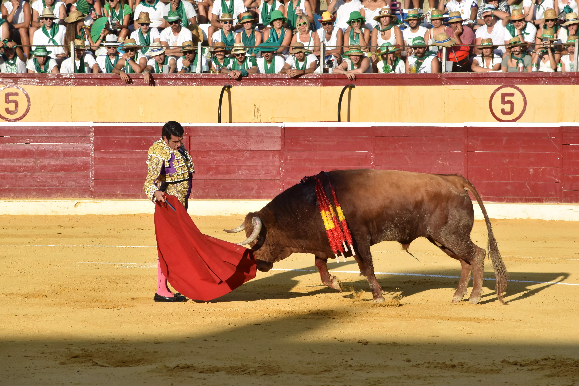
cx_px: 290
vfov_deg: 6.8
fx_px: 3257
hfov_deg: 10.2
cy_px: 193
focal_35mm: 202
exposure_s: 1/1600
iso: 800
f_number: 10
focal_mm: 135
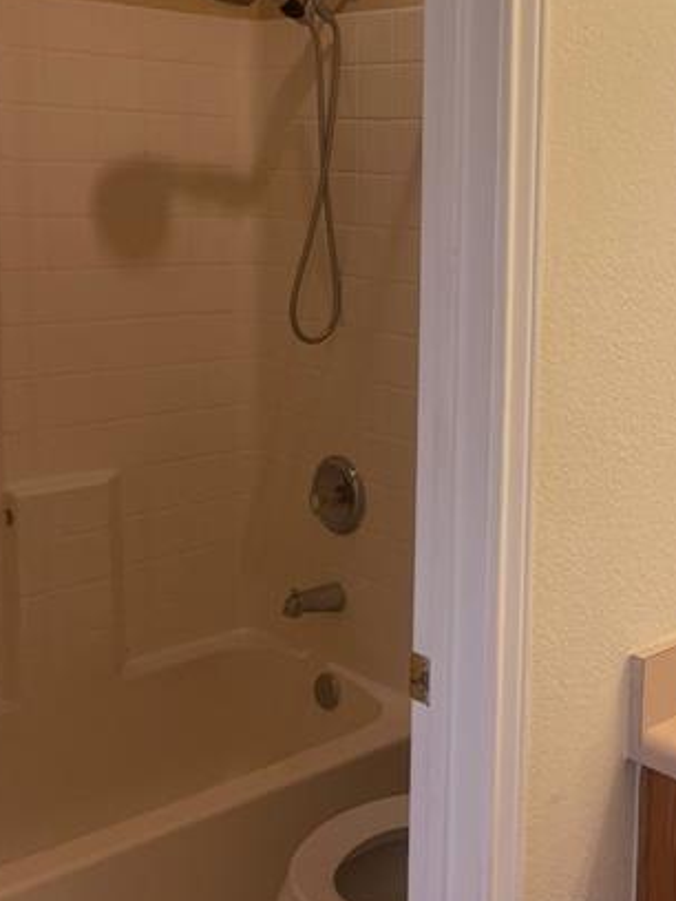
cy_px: 362
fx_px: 1276
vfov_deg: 38.8
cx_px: 532
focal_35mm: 49
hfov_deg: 29.1
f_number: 1.6
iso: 64
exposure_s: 1/60
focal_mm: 4.2
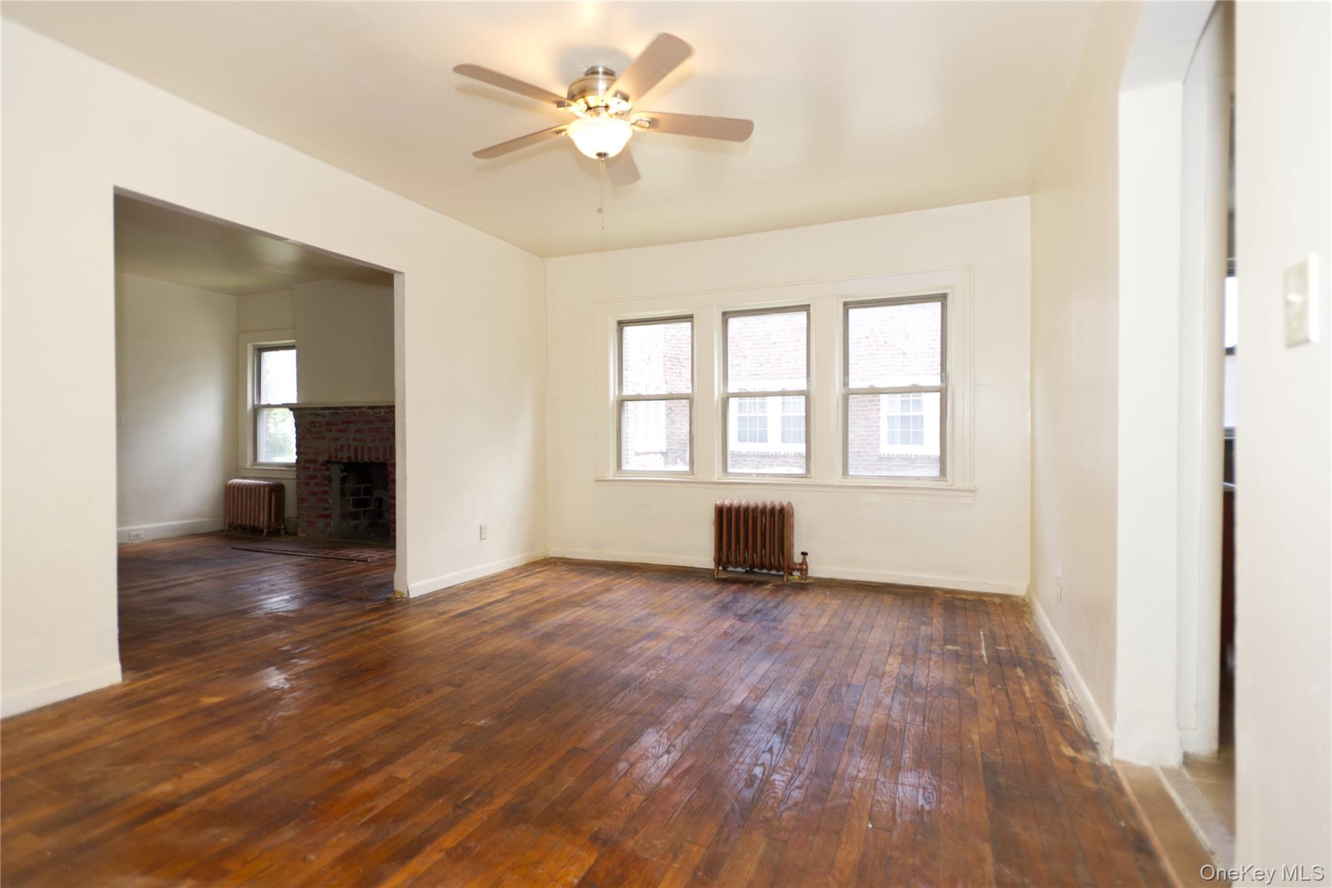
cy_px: 444
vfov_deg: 70.5
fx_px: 629
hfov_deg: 93.3
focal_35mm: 17
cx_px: 666
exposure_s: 1/100
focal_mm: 17
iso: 100
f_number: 2.8
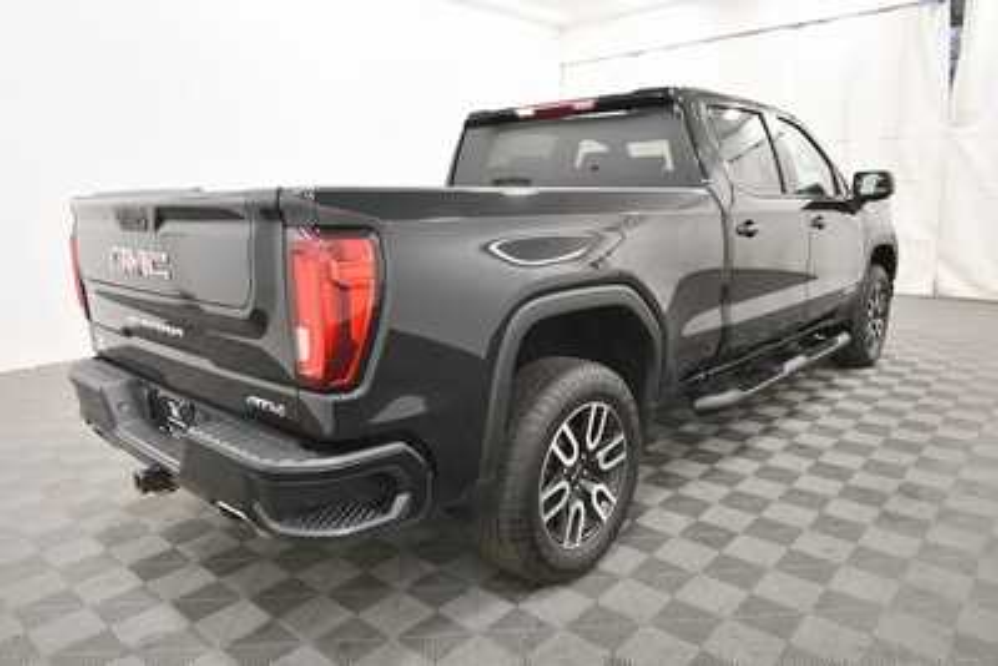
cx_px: 499
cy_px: 333
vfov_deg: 53.2
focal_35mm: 24
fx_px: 666
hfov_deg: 73.7
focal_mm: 16
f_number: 5.3
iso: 1800
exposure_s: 1/125
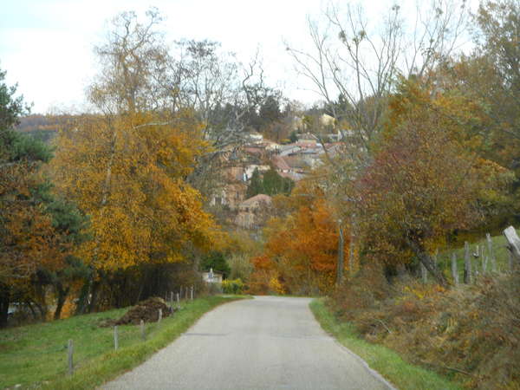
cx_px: 260
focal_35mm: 134
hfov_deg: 14.7
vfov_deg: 11.1
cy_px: 195
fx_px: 2013
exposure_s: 1/60
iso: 80
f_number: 6.1
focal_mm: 23.9
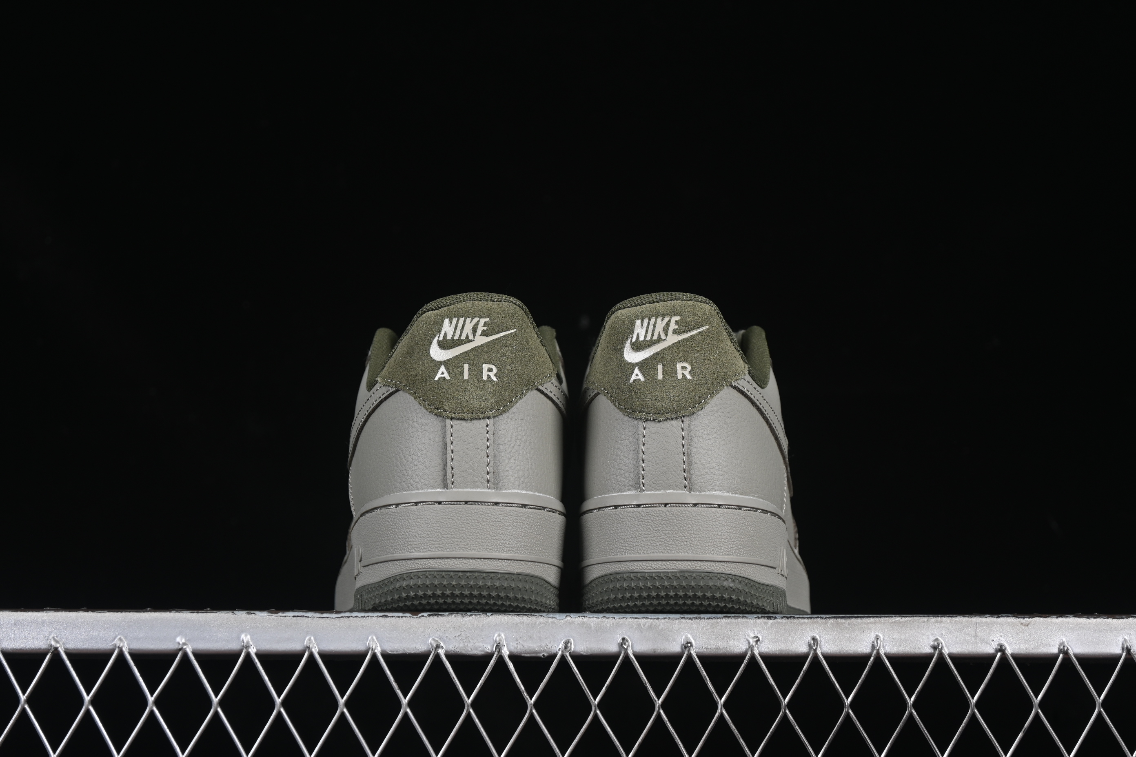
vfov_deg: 18.2
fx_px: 2366
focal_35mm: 75
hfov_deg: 27.0
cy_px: 378
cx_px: 568
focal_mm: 50
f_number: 6.3
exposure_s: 1/60
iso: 160
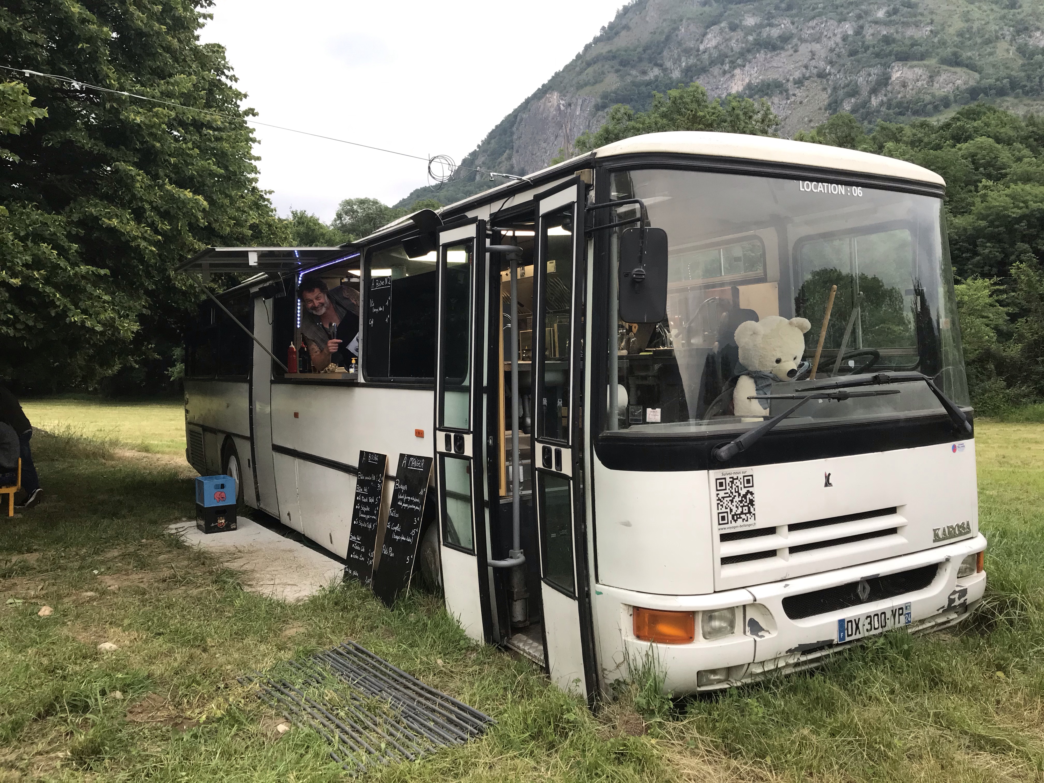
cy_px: 392
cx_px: 522
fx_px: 844
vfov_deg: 49.7
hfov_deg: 63.4
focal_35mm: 28
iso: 40
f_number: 1.8
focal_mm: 3.99
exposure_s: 1/100
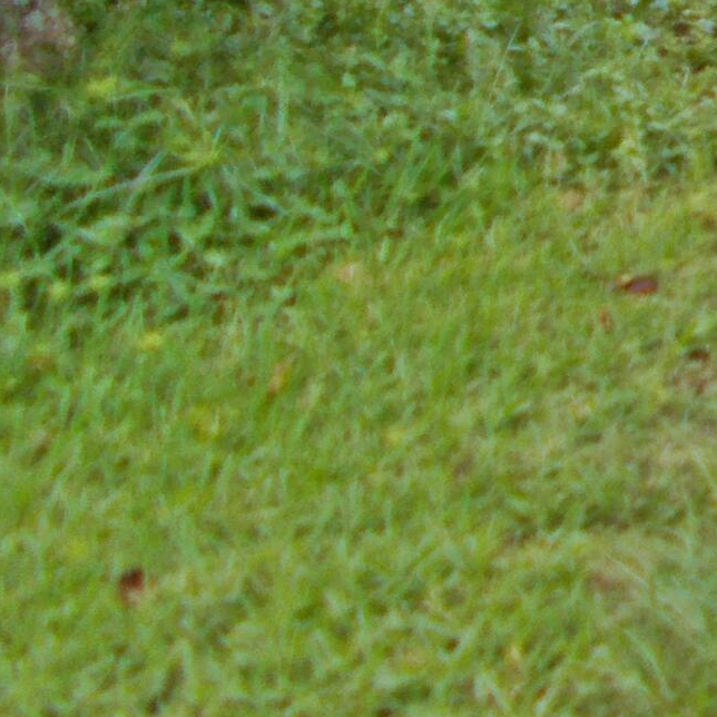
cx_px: 1668
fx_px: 2507
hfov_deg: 12.9
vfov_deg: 15.1
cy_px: -357
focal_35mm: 107
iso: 80
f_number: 3.2
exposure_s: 1/320
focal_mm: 4.6
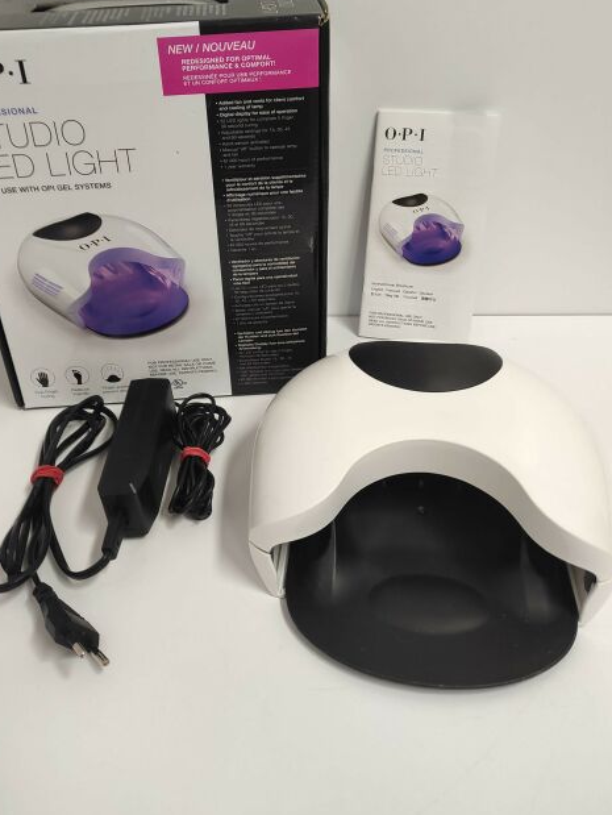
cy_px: 337
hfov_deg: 45.3
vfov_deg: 58.0
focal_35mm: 31
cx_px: 255
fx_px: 730
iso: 382
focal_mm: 5.43
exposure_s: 1/33
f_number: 1.89
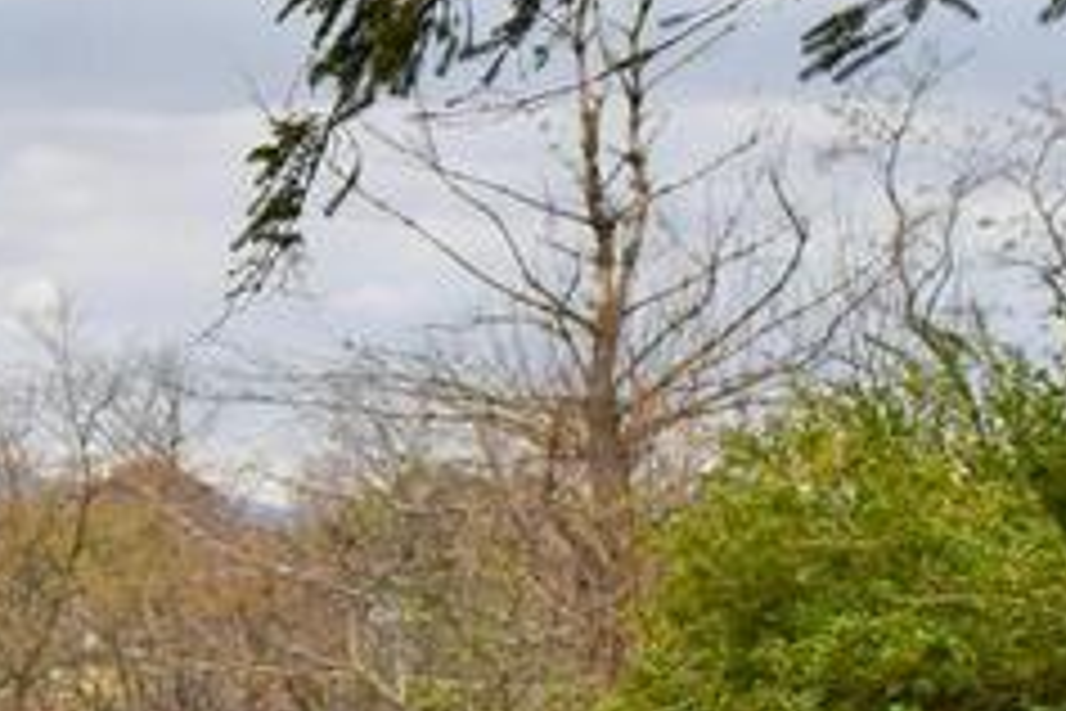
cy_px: 864
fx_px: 4856
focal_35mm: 164
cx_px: -679
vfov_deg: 8.3
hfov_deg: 11.8
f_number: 4
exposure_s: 1/1000
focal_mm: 18
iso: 400
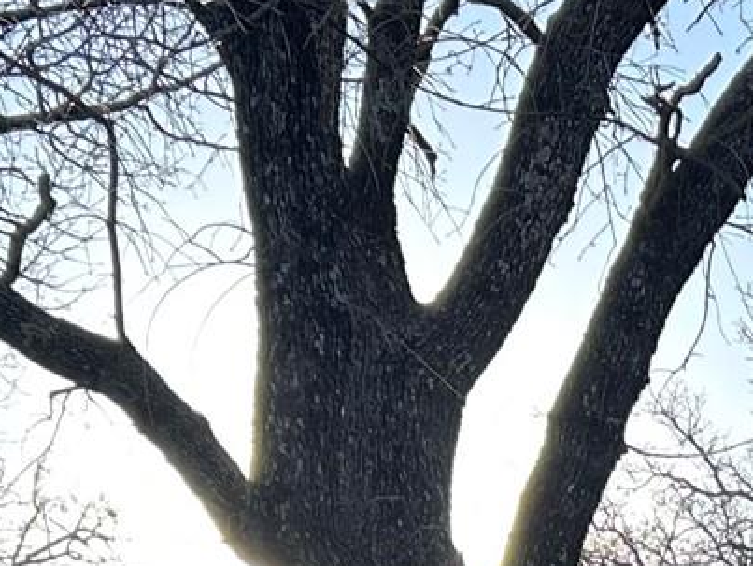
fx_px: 2874
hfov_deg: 14.2
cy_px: 1188
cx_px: 1037
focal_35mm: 132
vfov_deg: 10.2
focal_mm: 5.7
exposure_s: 1/909
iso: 50
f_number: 1.5
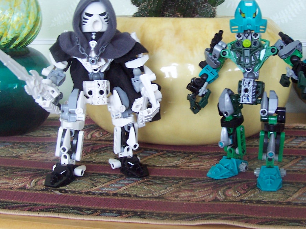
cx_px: 184
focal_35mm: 53
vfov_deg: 27.5
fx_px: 469
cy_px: 91
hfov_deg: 36.0
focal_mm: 6.3
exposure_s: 1/8
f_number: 2.8
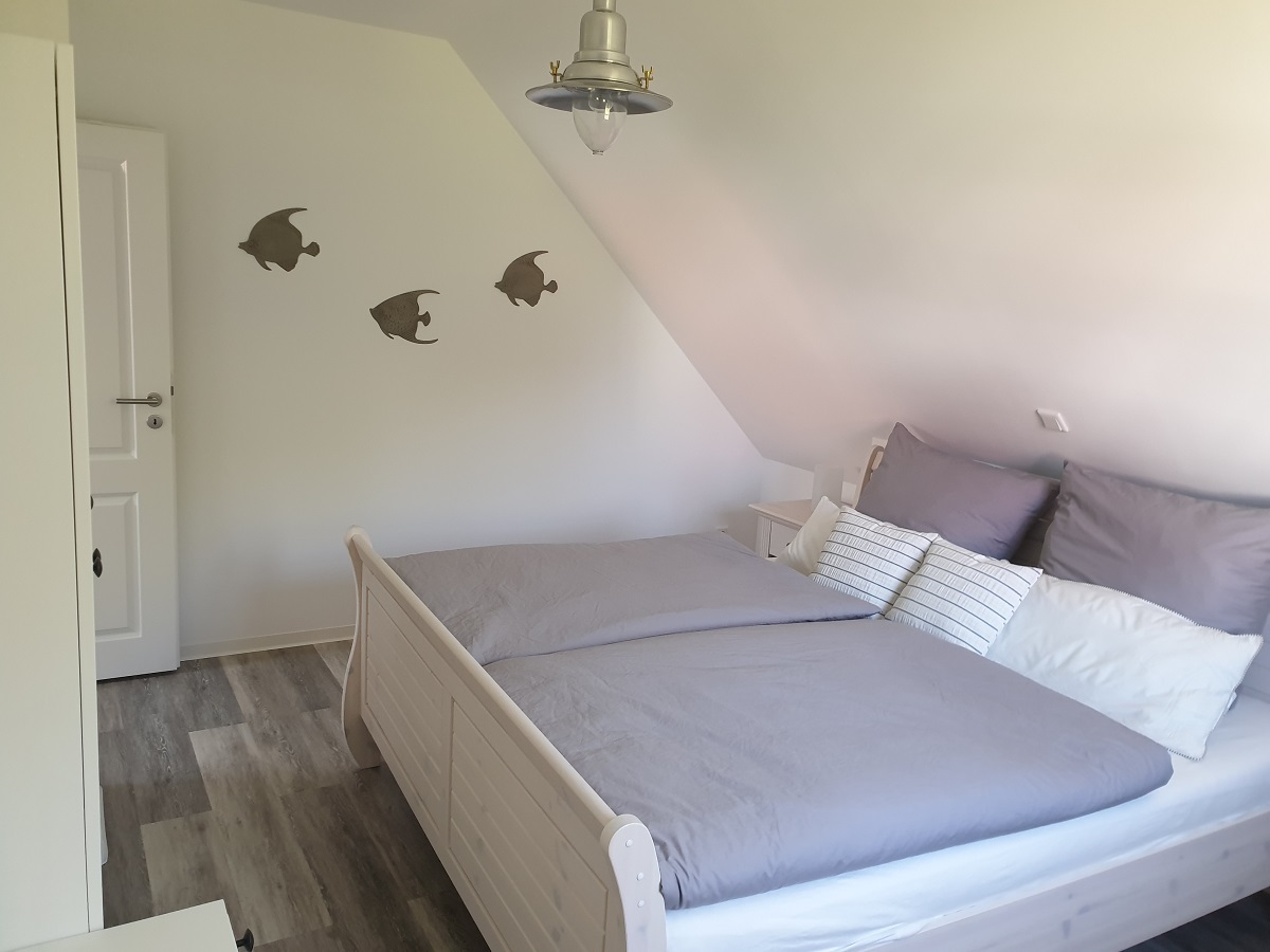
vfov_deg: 53.1
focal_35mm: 26
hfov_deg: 67.3
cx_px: 635
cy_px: 476
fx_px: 954
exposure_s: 1/60
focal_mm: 4.3
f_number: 2.4
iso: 200
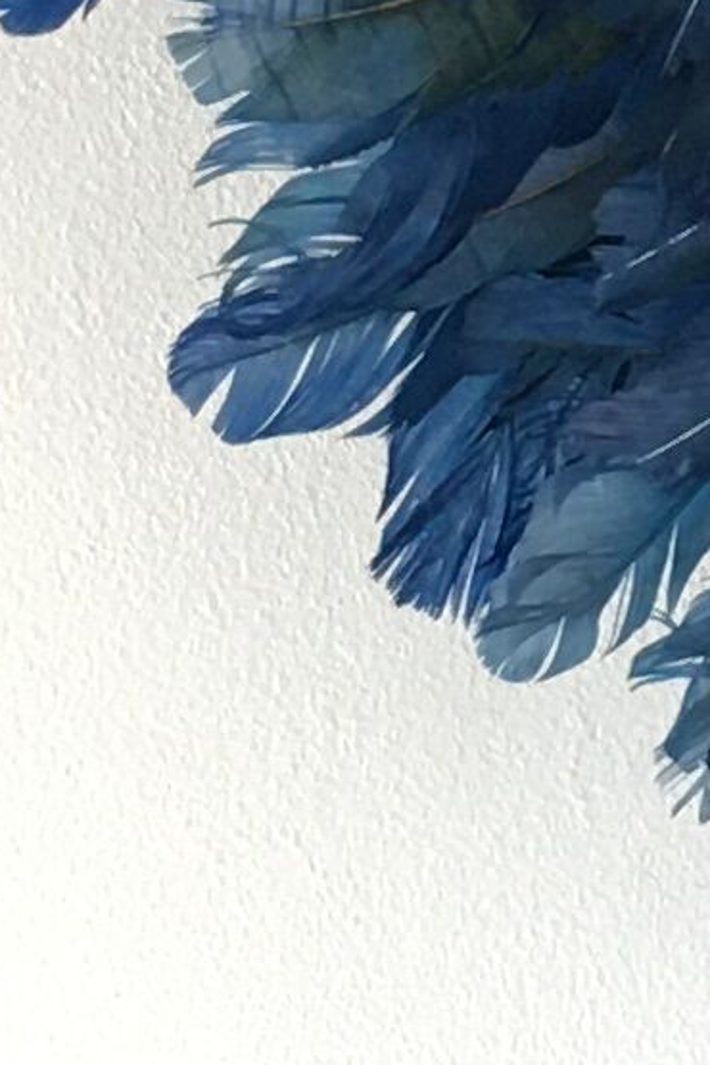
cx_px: 1247
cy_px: -296
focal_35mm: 219
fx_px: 6478
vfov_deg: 9.2
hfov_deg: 6.2
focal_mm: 4.15
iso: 50
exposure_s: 1/33
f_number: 2.2
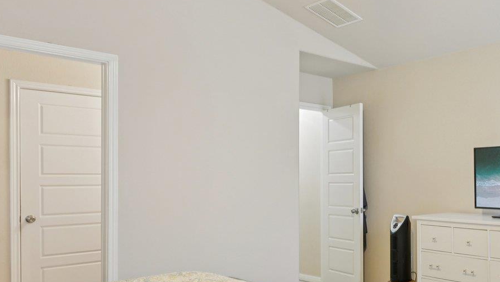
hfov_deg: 47.7
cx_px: 478
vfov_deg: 32.7
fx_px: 477
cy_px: 177
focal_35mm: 36
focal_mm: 15
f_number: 6.7
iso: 400
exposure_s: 1/10
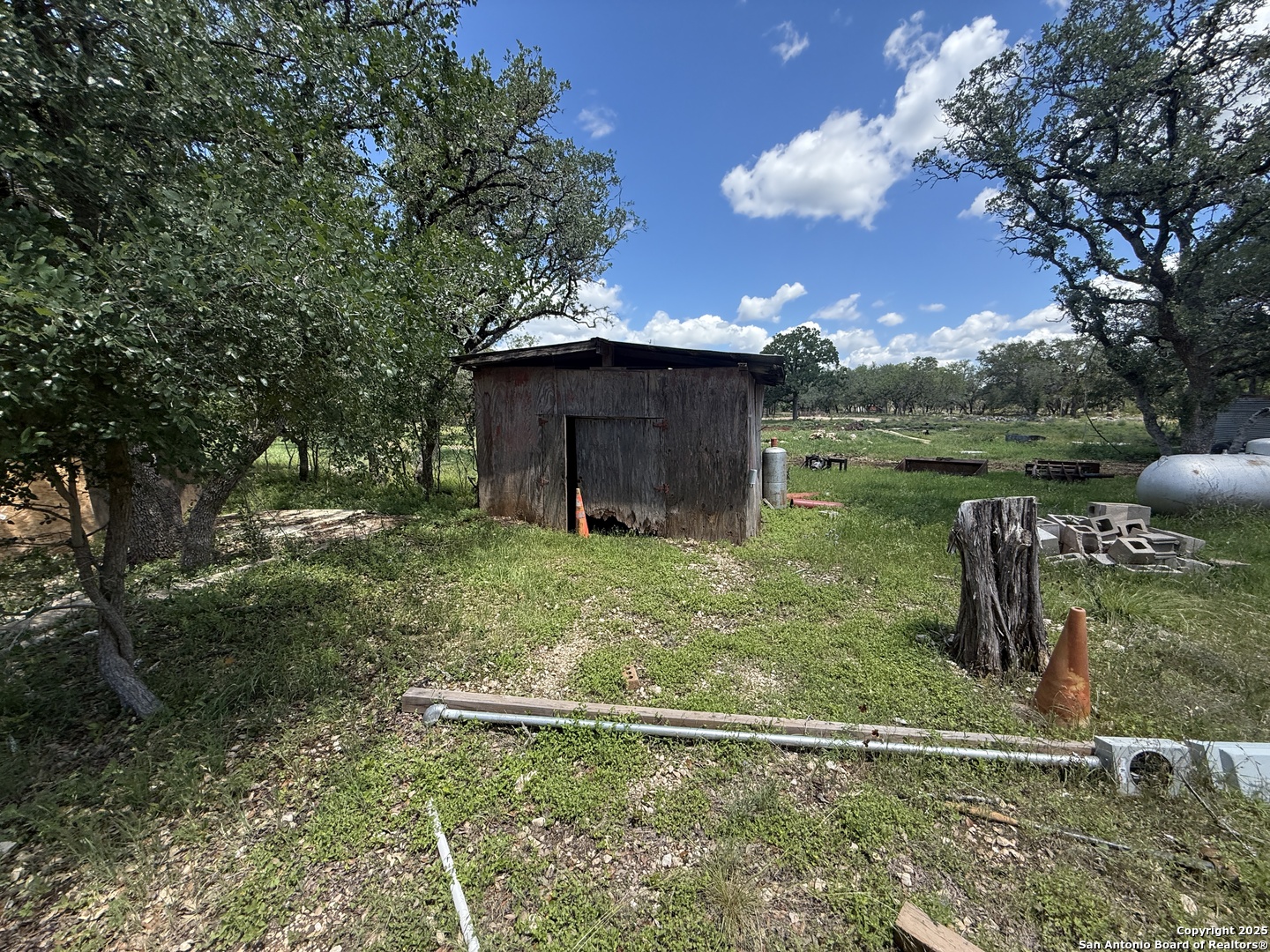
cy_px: 476
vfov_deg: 85.7
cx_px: 635
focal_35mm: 14
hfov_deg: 102.1
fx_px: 514
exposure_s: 1/830
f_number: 2.2
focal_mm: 2.22
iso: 64
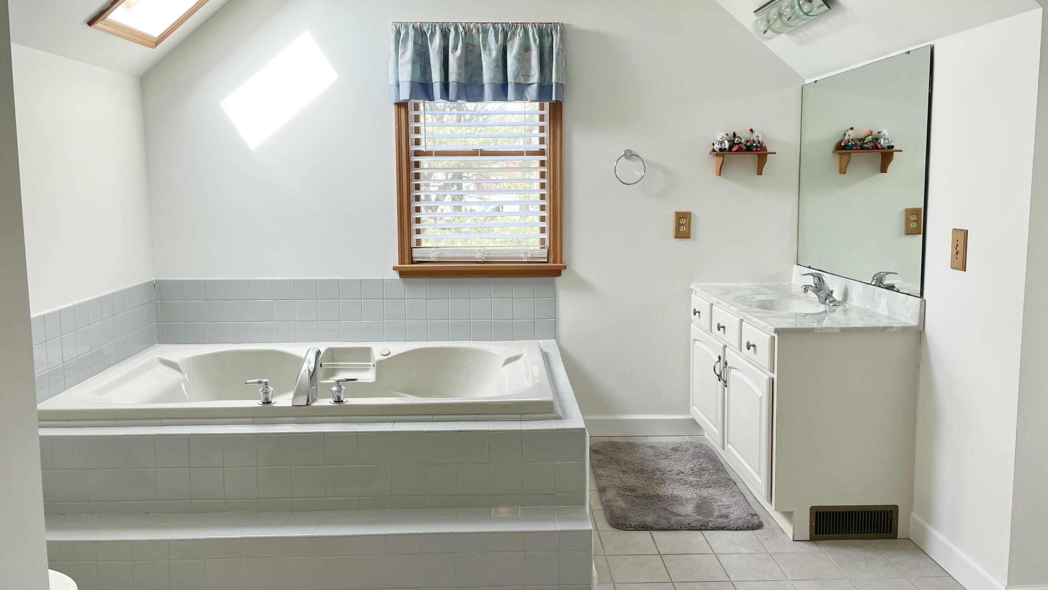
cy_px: 273
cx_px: 523
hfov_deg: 66.1
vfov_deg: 40.2
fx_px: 806
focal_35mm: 29
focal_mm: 4.2
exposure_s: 1/120
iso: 50
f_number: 1.6
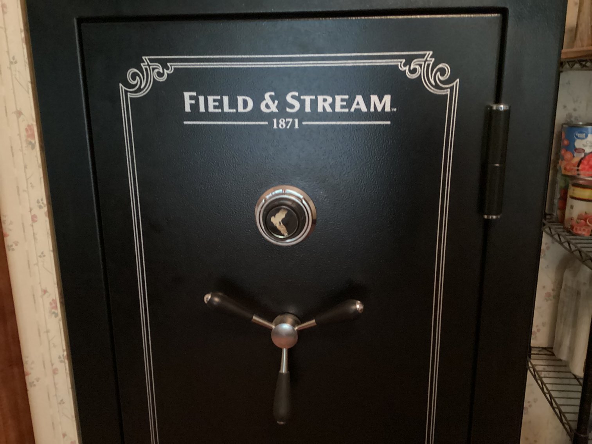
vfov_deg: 45.4
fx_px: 530
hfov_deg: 58.3
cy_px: 222
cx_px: 296
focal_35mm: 31
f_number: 2.4
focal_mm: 3.3
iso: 800
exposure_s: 1/15
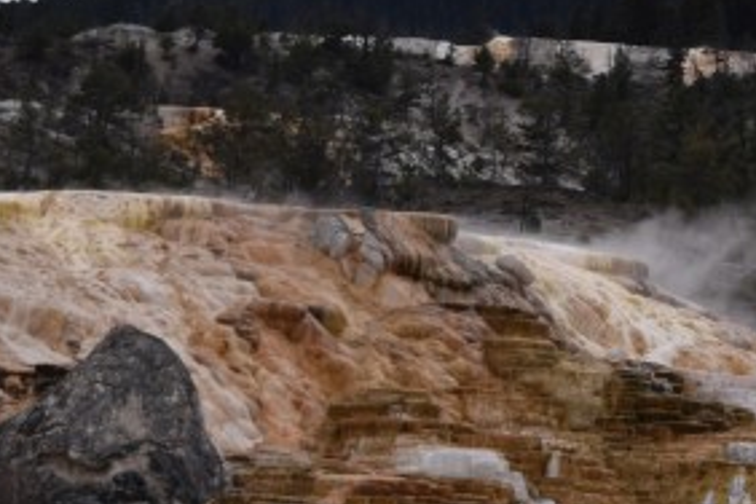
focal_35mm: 261
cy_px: -24
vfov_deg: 5.3
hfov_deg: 7.8
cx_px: 1040
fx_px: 5481
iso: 200
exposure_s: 1/1250
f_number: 8
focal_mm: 48
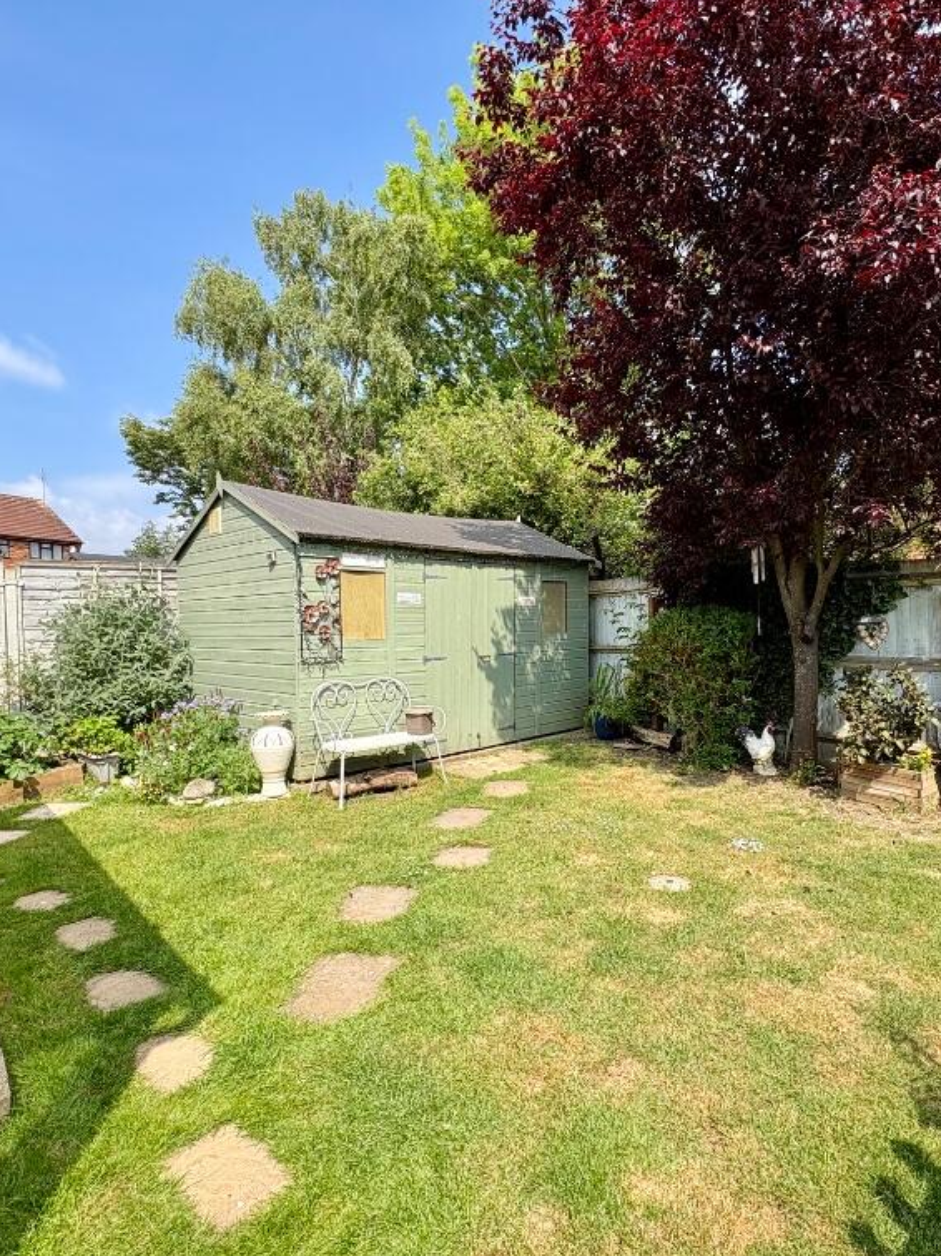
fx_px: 689
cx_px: 544
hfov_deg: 68.3
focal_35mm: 19
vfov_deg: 84.7
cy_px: 626
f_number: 2.2
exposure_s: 1/932
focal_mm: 2.22
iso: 40
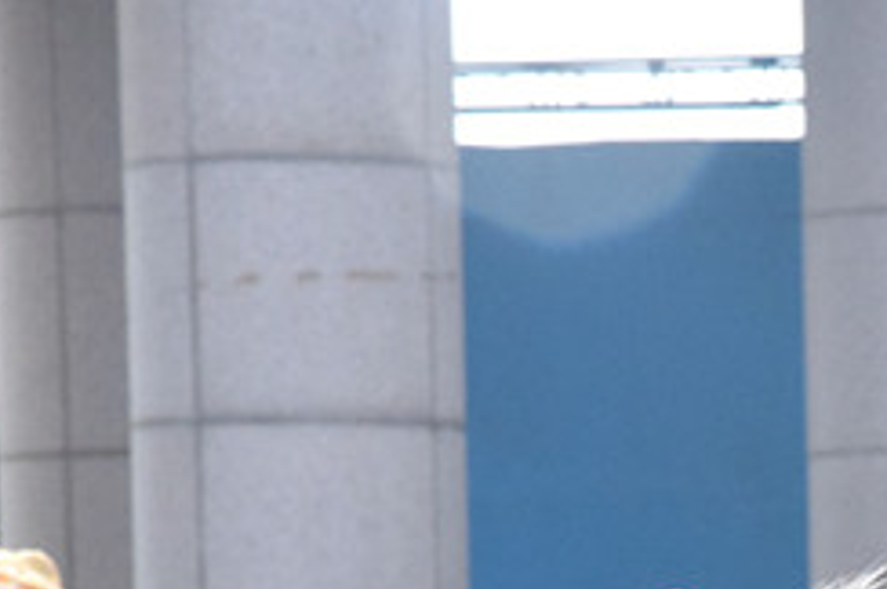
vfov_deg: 3.8
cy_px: 954
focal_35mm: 361
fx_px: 8883
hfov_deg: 5.7
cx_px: 967
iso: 6400
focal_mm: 110
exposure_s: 1/1000
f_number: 16
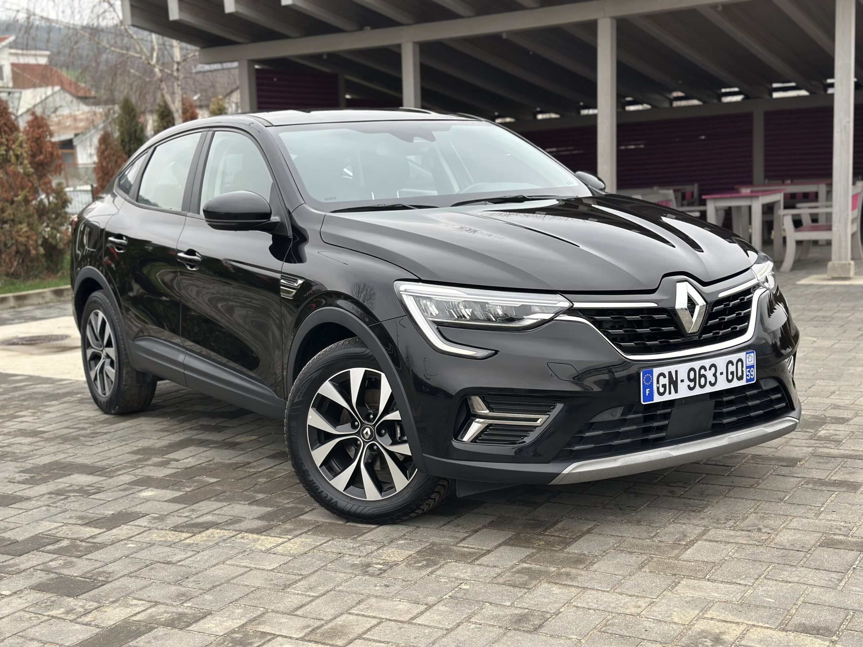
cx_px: 432
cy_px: 324
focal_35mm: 48
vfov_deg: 30.3
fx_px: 1197
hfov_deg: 39.7
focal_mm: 6.86
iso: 80
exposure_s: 1/503
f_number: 1.78
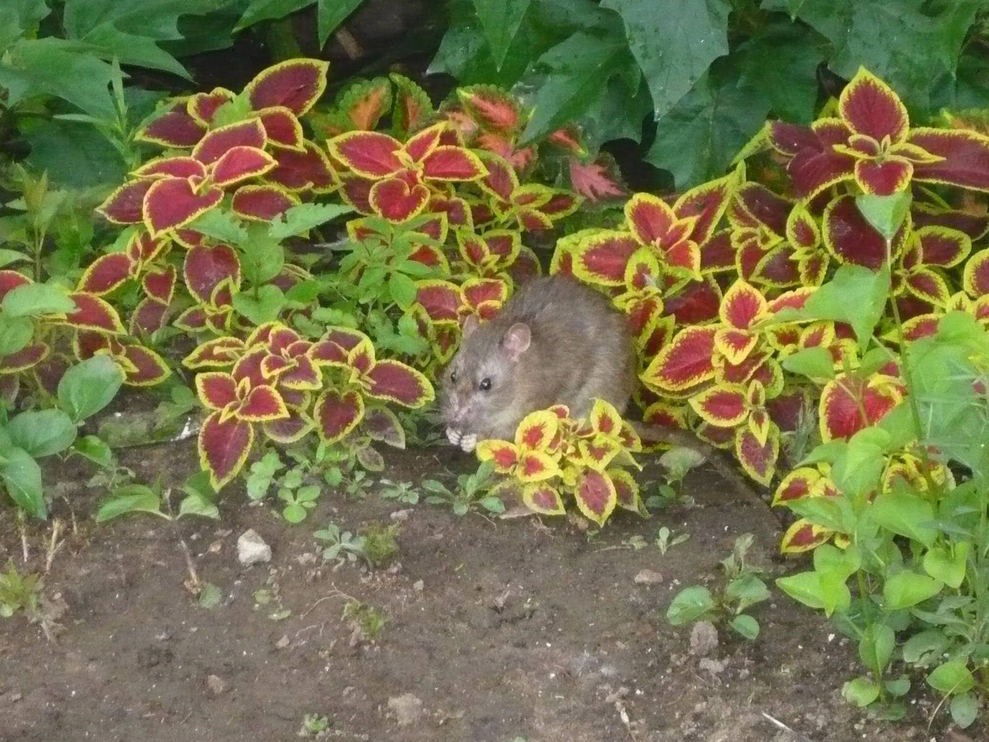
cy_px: 371
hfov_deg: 12.3
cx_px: 494
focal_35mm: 160
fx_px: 4571
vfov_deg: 9.3
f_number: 5.1
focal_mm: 16.5
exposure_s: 1/60
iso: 800
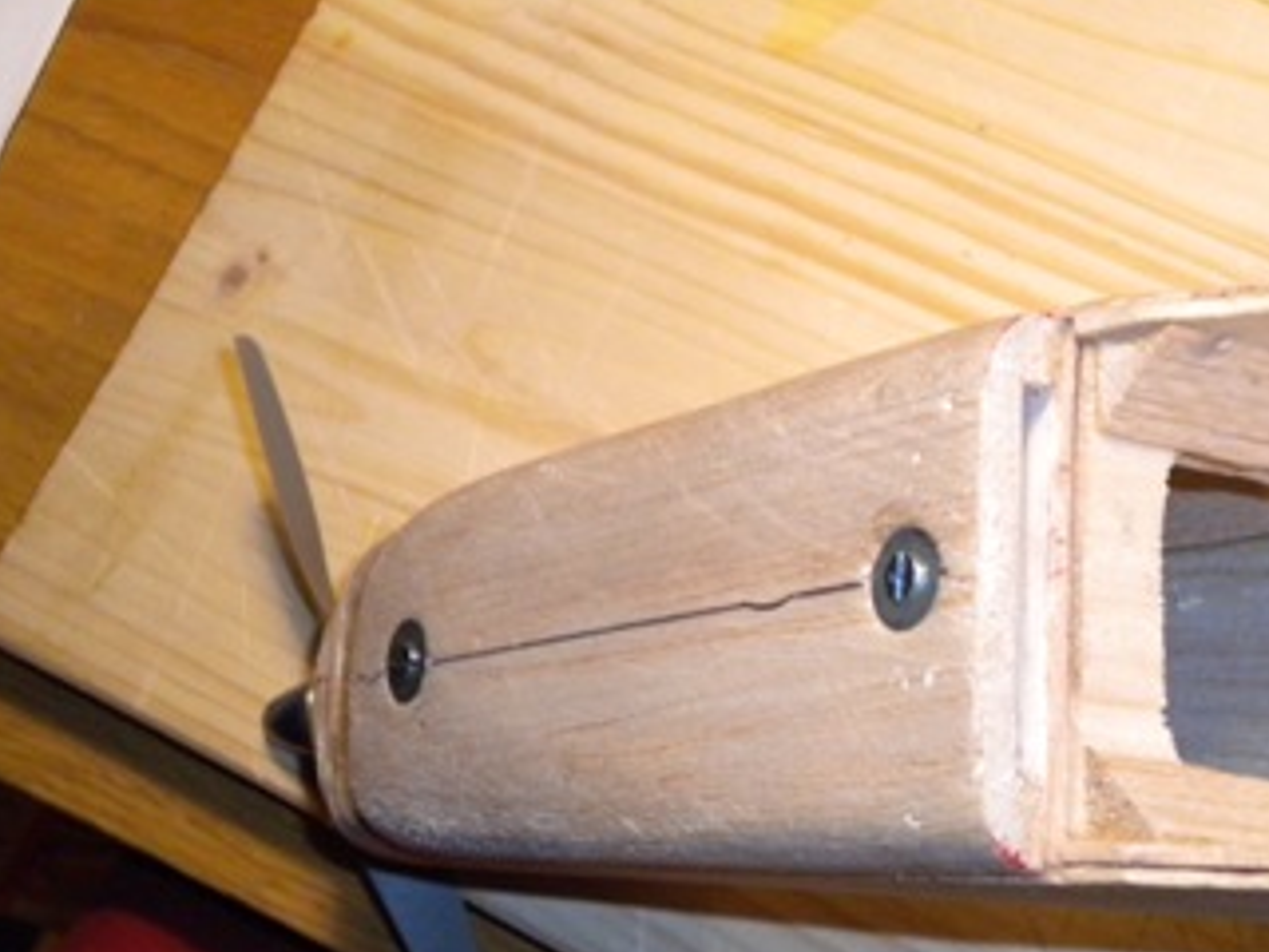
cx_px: 698
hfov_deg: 23.0
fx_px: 3116
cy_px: 575
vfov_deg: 17.3
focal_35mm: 85
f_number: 4.6
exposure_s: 1/60
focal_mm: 12.3
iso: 400
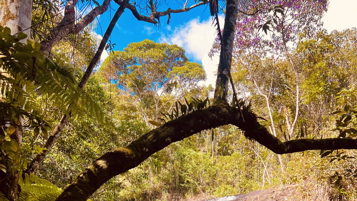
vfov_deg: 25.5
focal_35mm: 42
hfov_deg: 48.3
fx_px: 398
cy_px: 239
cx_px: 188
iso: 50
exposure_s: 1/581
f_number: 1.5
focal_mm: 5.7
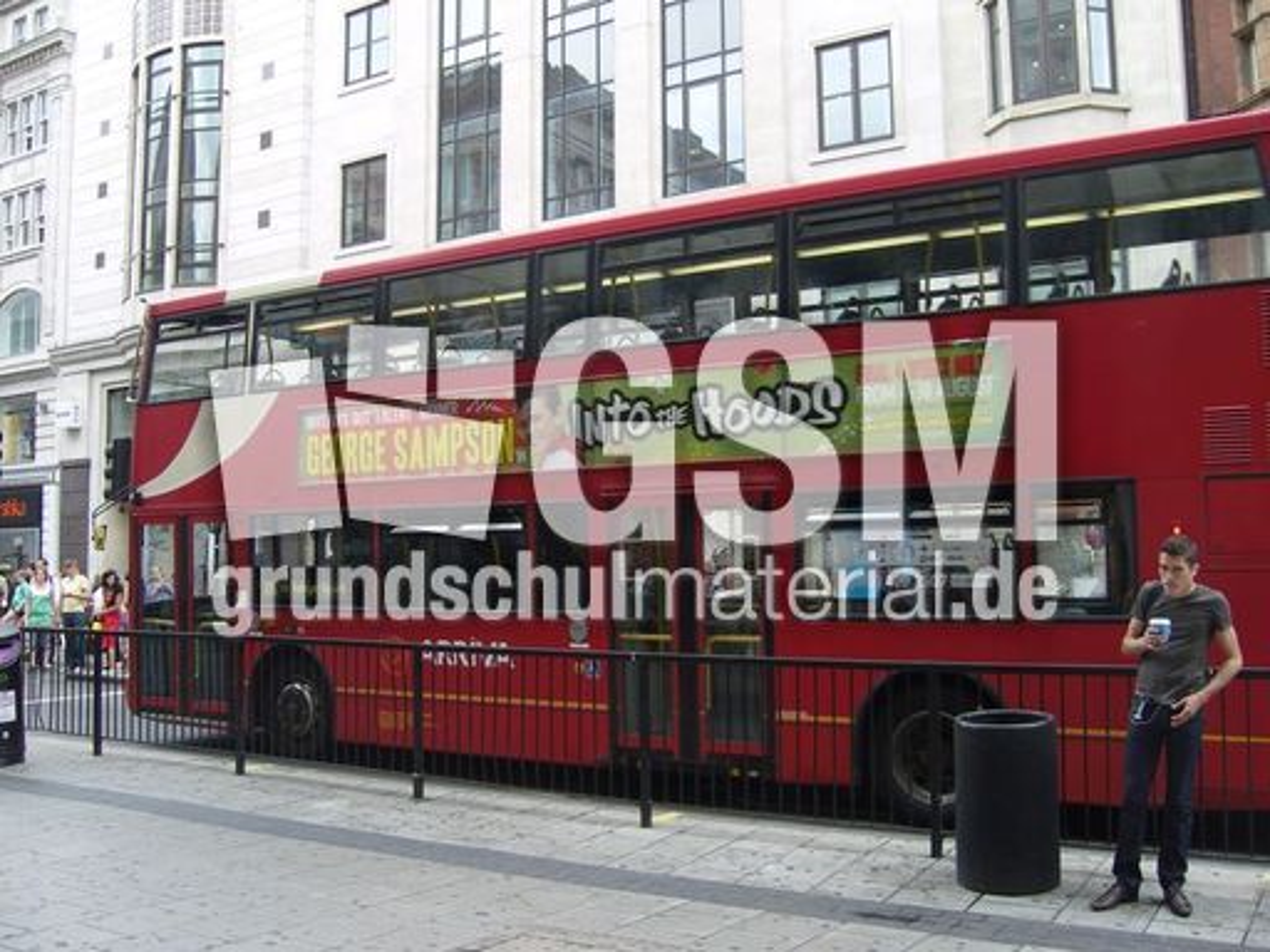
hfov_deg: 54.0
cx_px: 635
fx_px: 1247
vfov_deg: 41.8
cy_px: 476
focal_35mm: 34
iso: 100
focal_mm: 7.3
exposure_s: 1/200
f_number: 2.8
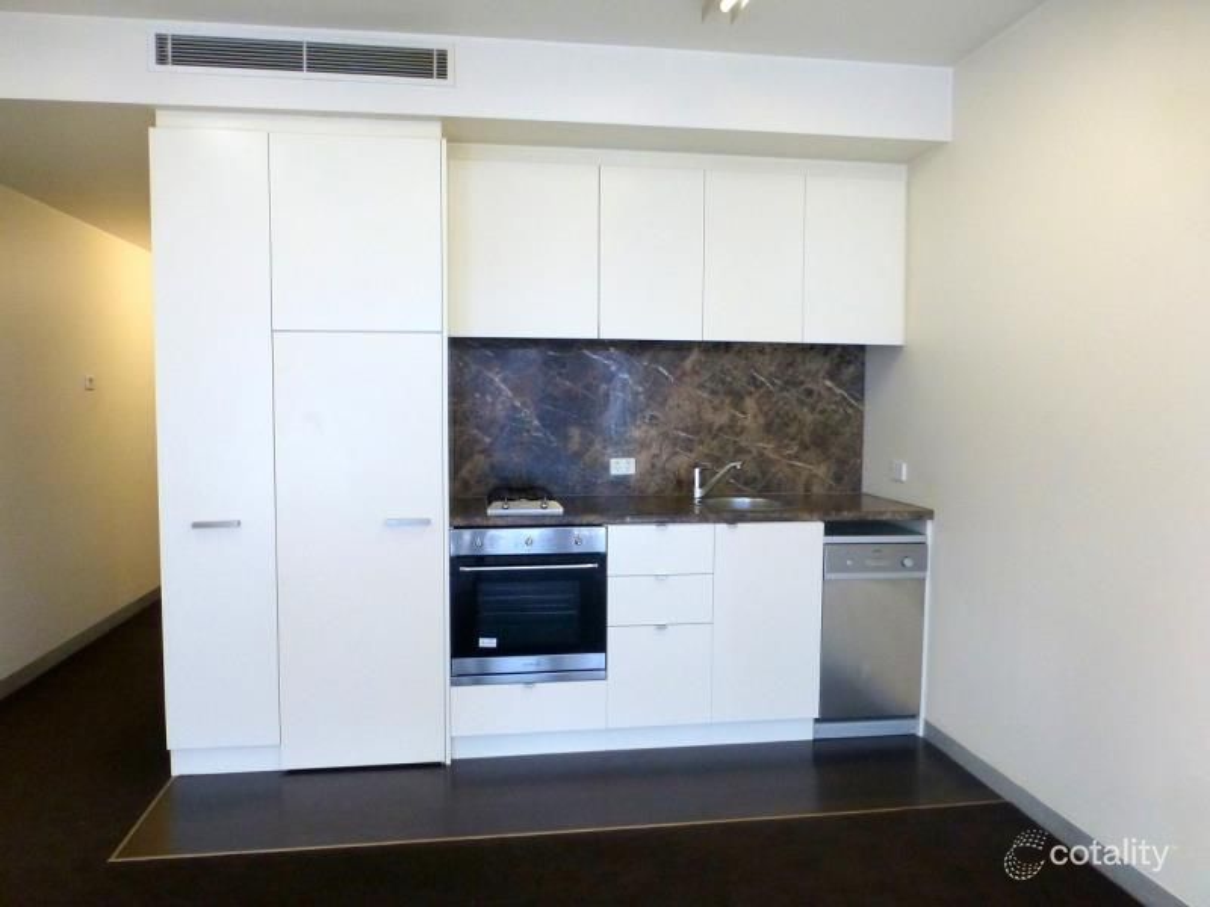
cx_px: 605
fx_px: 874
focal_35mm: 25
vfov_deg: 54.9
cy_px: 454
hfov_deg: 69.4
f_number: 3.3
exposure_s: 1/60
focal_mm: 4.3
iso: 400
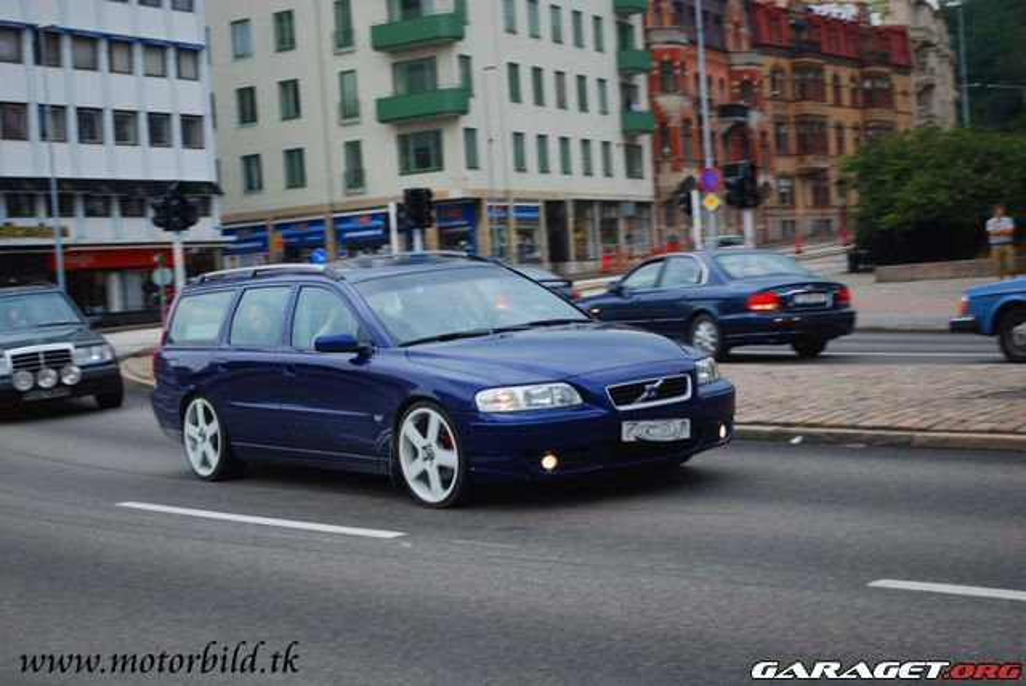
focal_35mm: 60
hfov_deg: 33.4
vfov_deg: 22.7
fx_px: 1712
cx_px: 513
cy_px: 343
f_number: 5.3
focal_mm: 40
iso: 200
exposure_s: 1/125
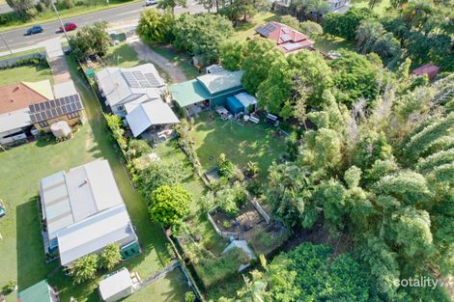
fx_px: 277
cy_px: 151
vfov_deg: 57.2
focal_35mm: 22
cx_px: 227
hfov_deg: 78.6
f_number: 2.8
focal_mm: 8.38
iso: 100
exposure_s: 1/400
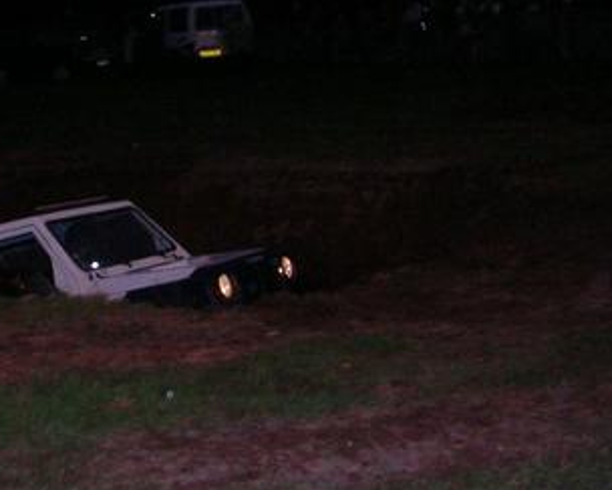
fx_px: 1304
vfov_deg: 21.2
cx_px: 161
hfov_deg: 26.1
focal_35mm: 72
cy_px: 192
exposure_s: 1/60.1
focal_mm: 5.8
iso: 200
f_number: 2.8
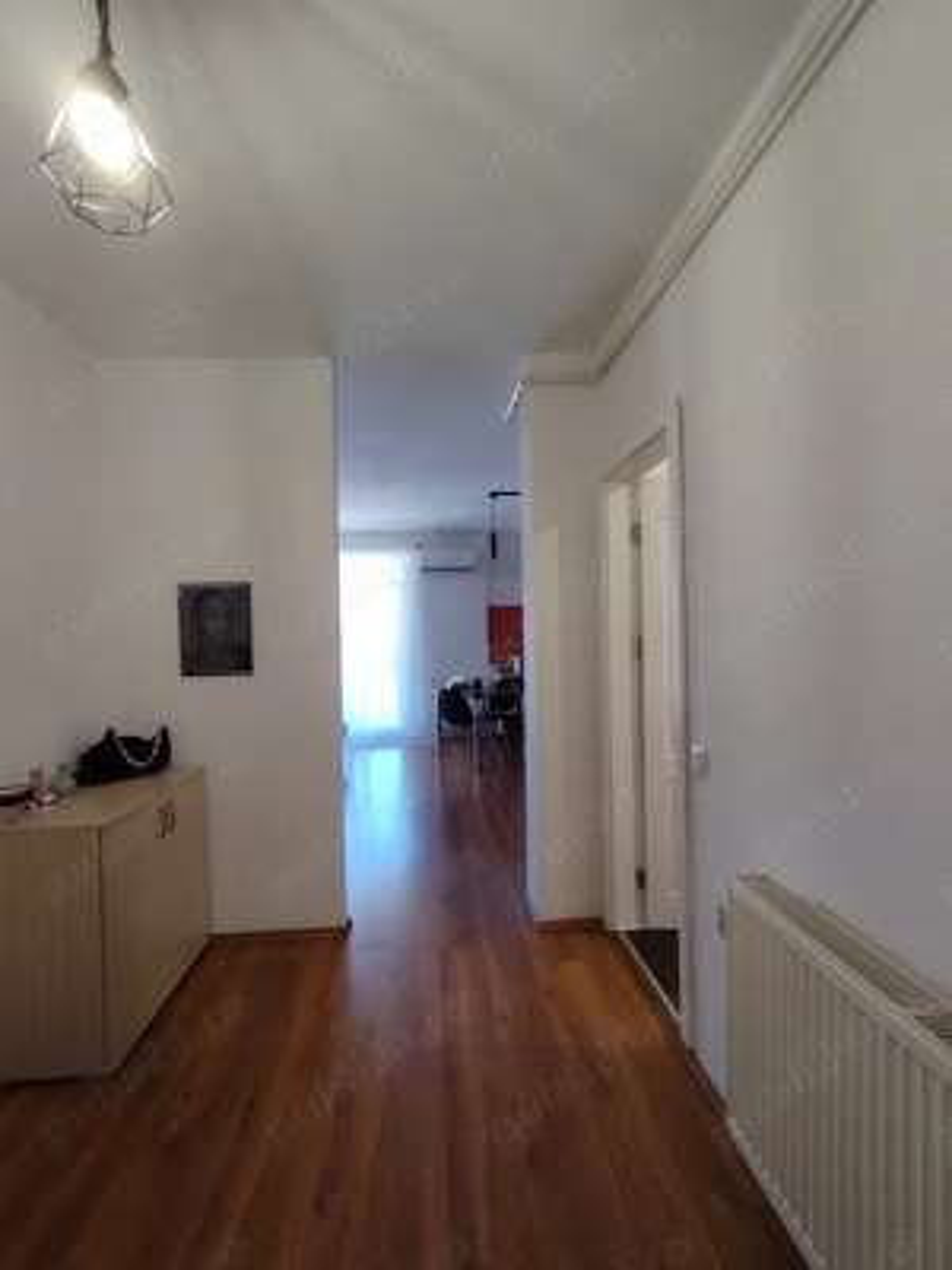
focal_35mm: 17
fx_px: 623
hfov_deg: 74.7
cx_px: 476
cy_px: 635
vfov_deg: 91.0
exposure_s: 1/50
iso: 171
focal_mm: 1.42
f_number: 2.2
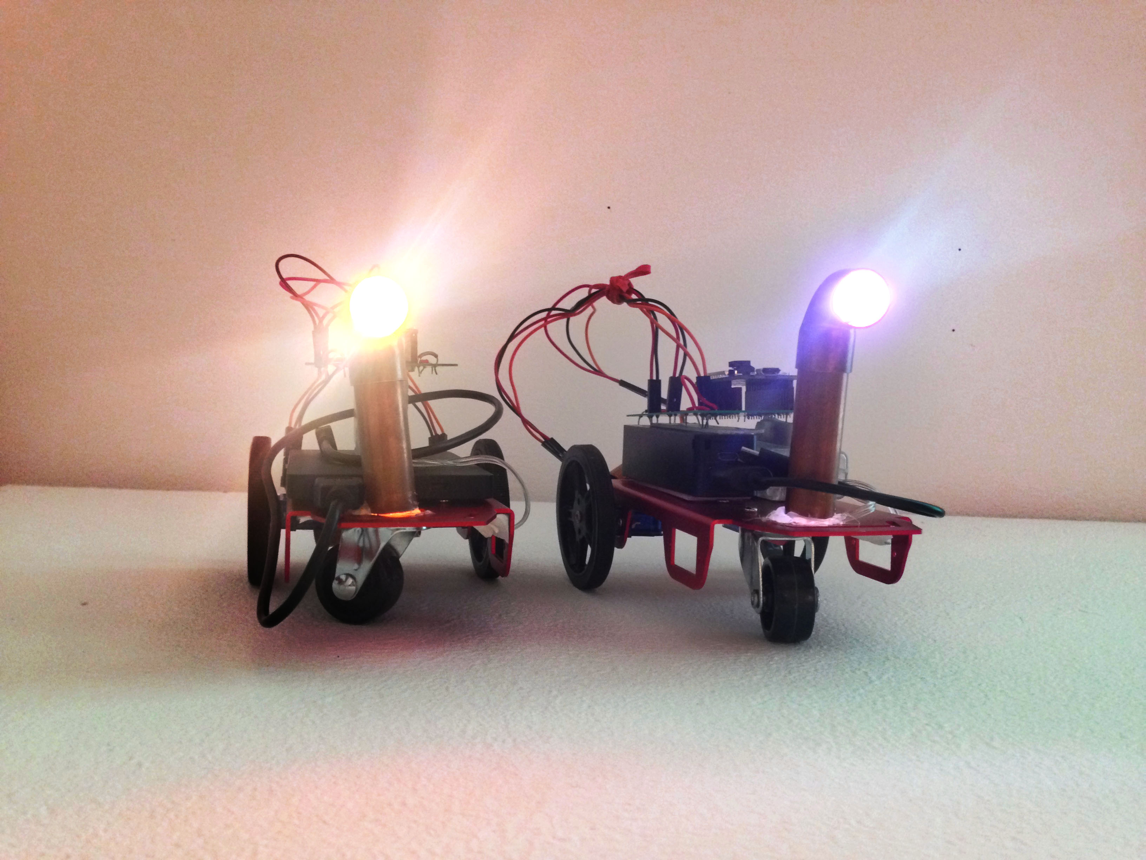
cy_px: 430
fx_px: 1093
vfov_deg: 42.9
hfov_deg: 55.4
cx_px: 573
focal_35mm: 33
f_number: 2.4
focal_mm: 4.12
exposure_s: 1/20
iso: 320
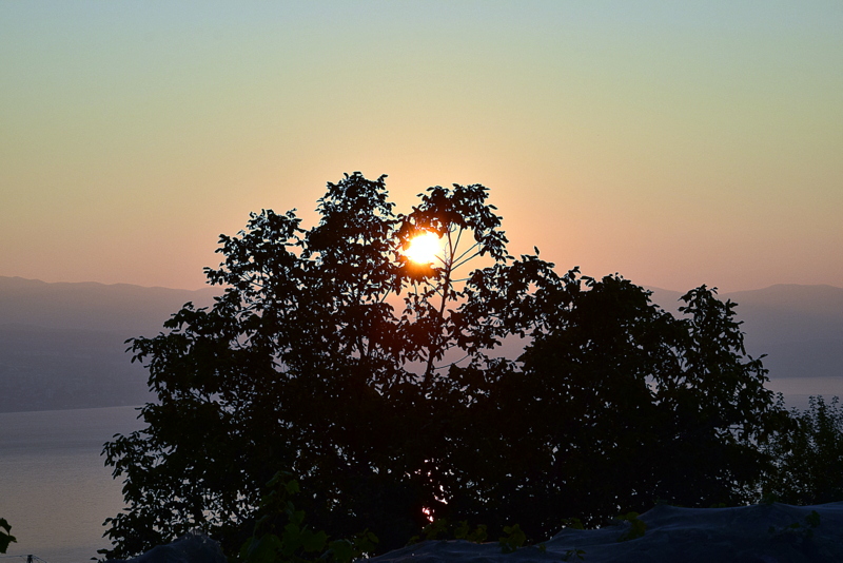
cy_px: 282
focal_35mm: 93
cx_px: 422
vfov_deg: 14.7
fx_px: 2178
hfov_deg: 21.9
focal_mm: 62
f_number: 11
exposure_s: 1/500
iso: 250
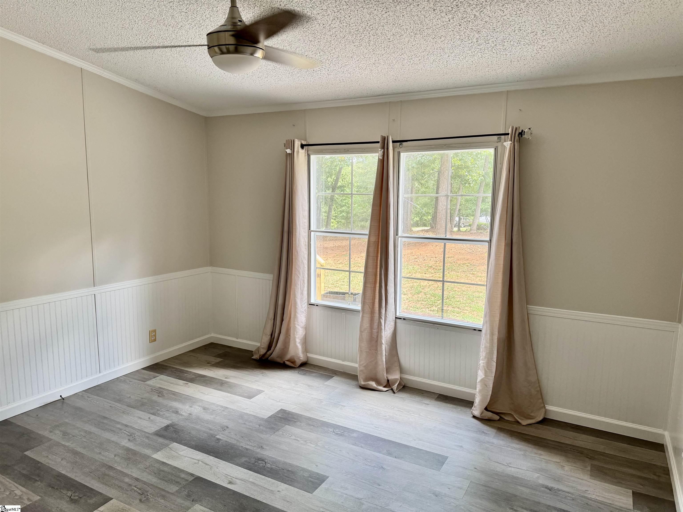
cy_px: 256
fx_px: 474
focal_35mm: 24
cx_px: 342
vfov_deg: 56.8
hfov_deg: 71.6
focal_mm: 6.76
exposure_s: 1/120
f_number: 1.78
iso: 100
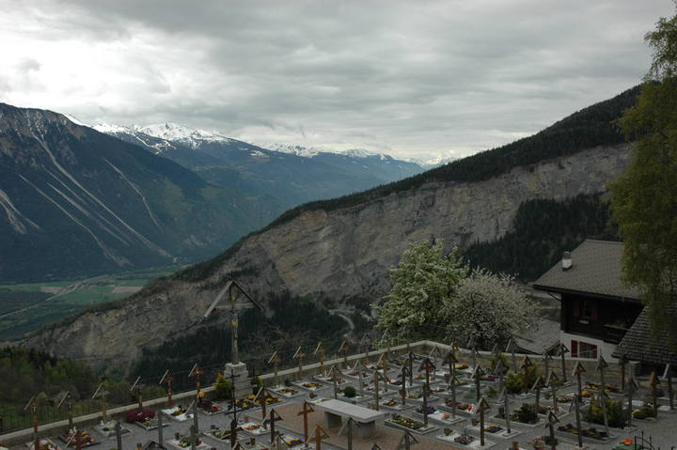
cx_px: 338
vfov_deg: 35.4
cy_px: 225
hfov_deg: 51.3
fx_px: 705
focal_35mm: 38
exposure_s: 1/500
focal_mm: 25
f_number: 11
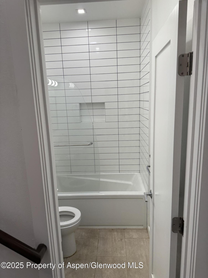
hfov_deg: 56.8
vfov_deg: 71.6
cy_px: 139
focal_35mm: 24
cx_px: 104
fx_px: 192
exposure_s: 1/144
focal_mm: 6.76
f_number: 1.78
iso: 64
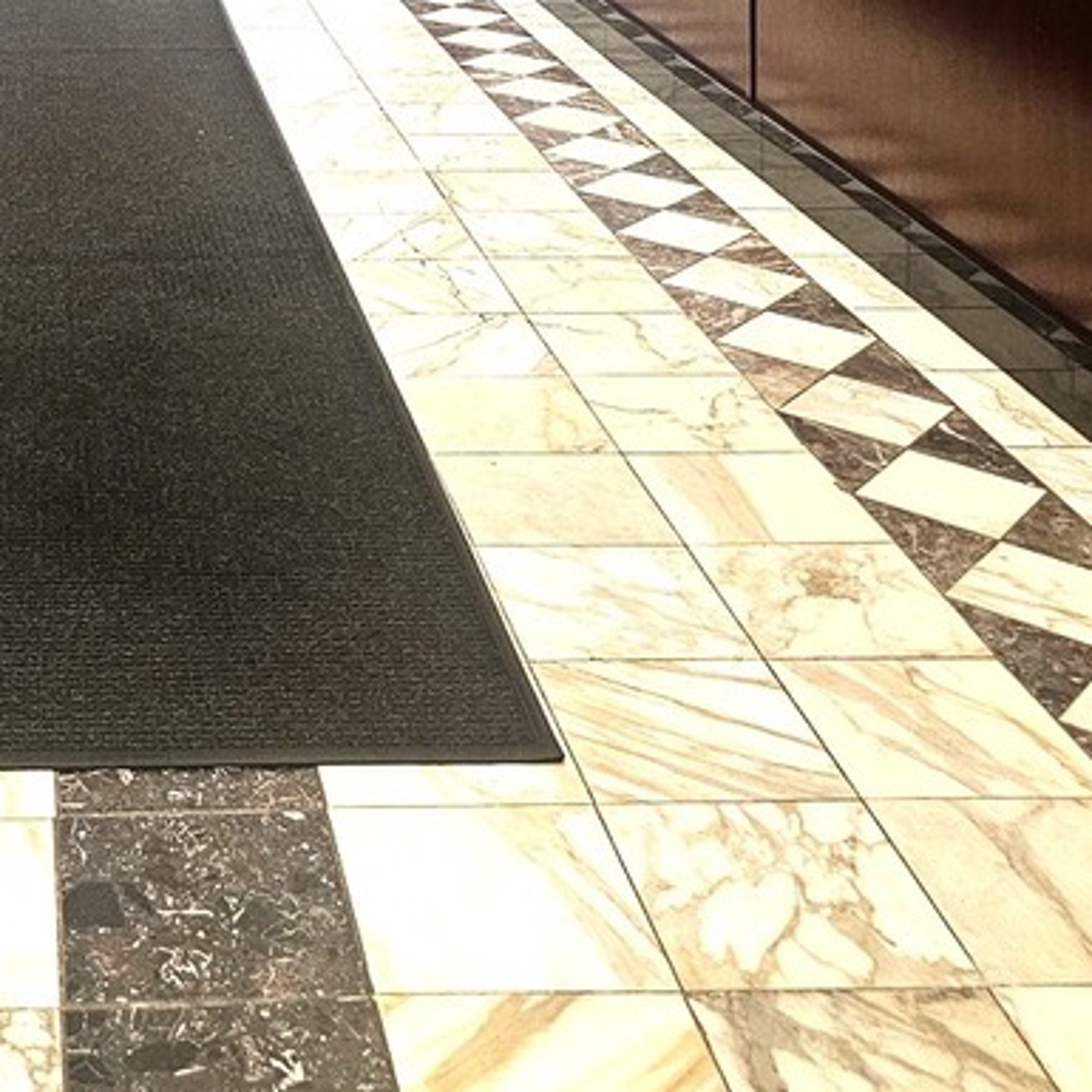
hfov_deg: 28.6
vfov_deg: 25.5
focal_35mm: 57
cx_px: 65
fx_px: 2034
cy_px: -360
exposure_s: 1/60
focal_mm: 6.3
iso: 640
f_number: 1.7
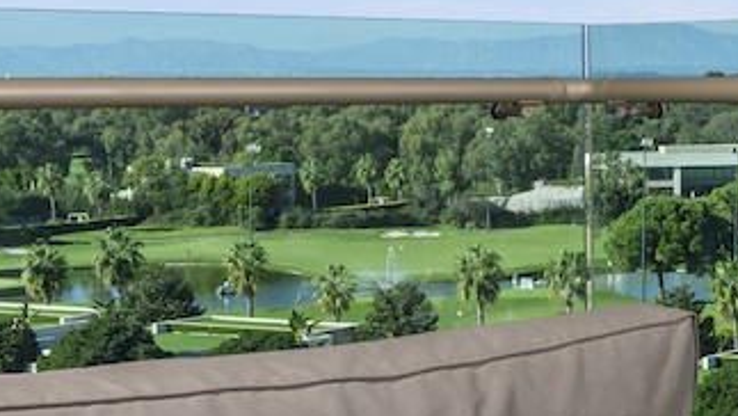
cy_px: 98
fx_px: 1919
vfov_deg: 12.3
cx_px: 1097
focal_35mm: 98
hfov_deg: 19.2
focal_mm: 21
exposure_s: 1/80
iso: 100
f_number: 11
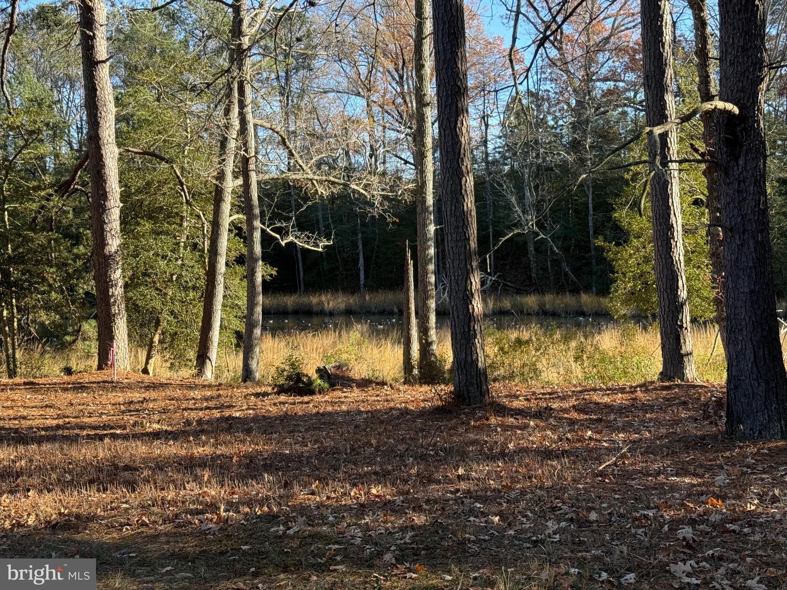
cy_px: 295
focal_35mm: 48
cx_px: 394
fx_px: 1091
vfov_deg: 30.3
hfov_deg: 39.7
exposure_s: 1/895
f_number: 1.78
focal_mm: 6.76
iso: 80
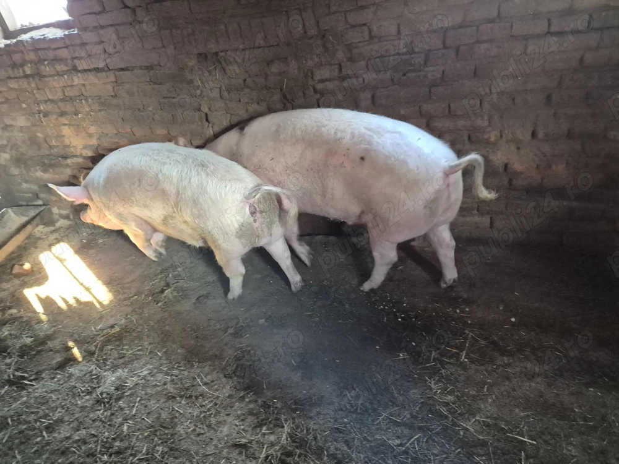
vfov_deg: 58.9
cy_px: 232
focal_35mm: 23
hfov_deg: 73.9
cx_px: 310
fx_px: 411
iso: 1250
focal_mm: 5.4
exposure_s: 1/100
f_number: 1.8
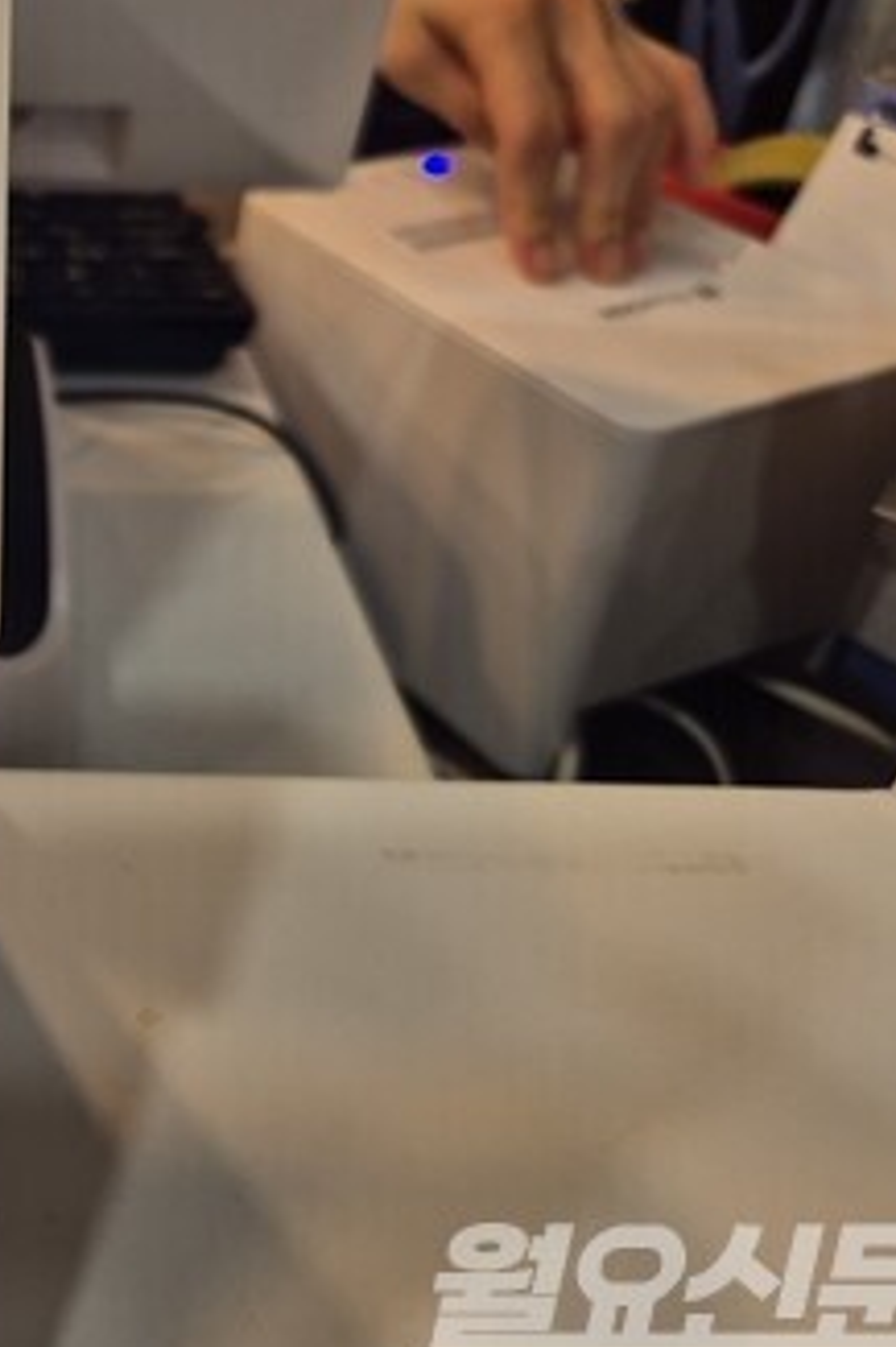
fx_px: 1644
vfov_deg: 44.1
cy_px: 483
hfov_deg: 26.6
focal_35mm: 44
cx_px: -211
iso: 80
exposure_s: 1/120
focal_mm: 5.4
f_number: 1.8
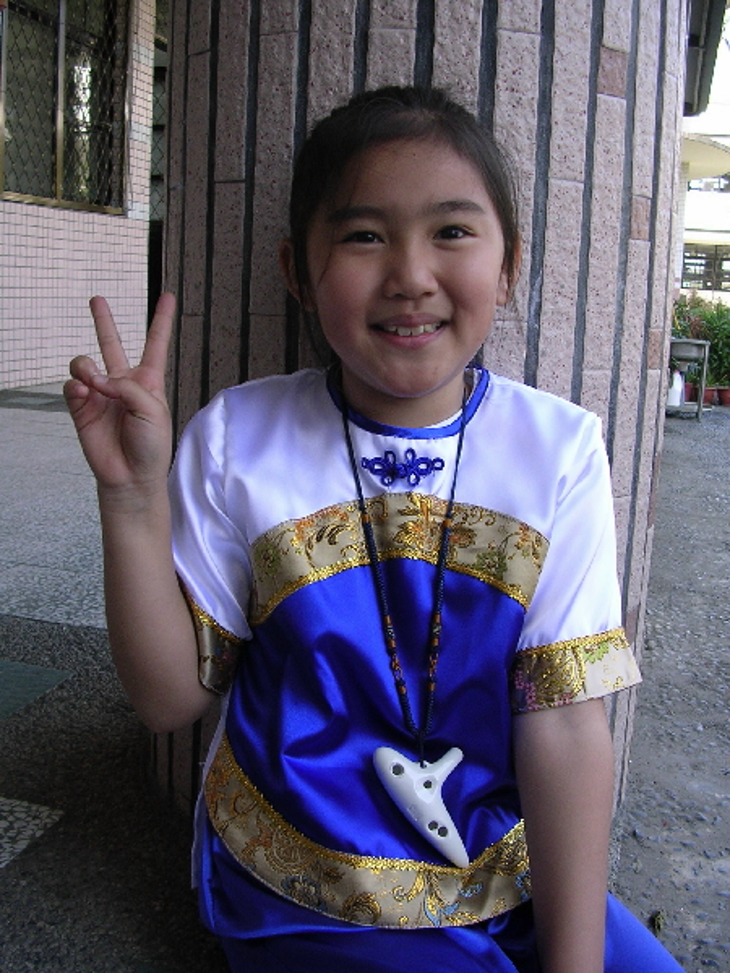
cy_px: 486
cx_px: 365
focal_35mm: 38
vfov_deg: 49.0
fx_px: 1068
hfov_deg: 37.7
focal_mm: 5.8
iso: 100
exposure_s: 1/114
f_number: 2.8
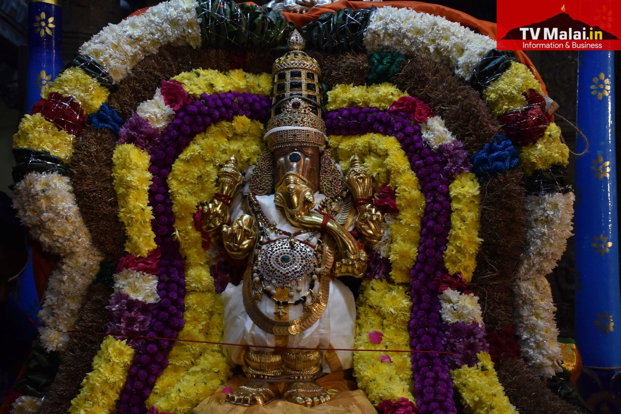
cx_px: 310
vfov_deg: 28.1
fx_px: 828
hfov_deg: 41.1
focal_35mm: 48
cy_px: 207
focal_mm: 32
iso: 800
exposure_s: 1/125
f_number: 6.3
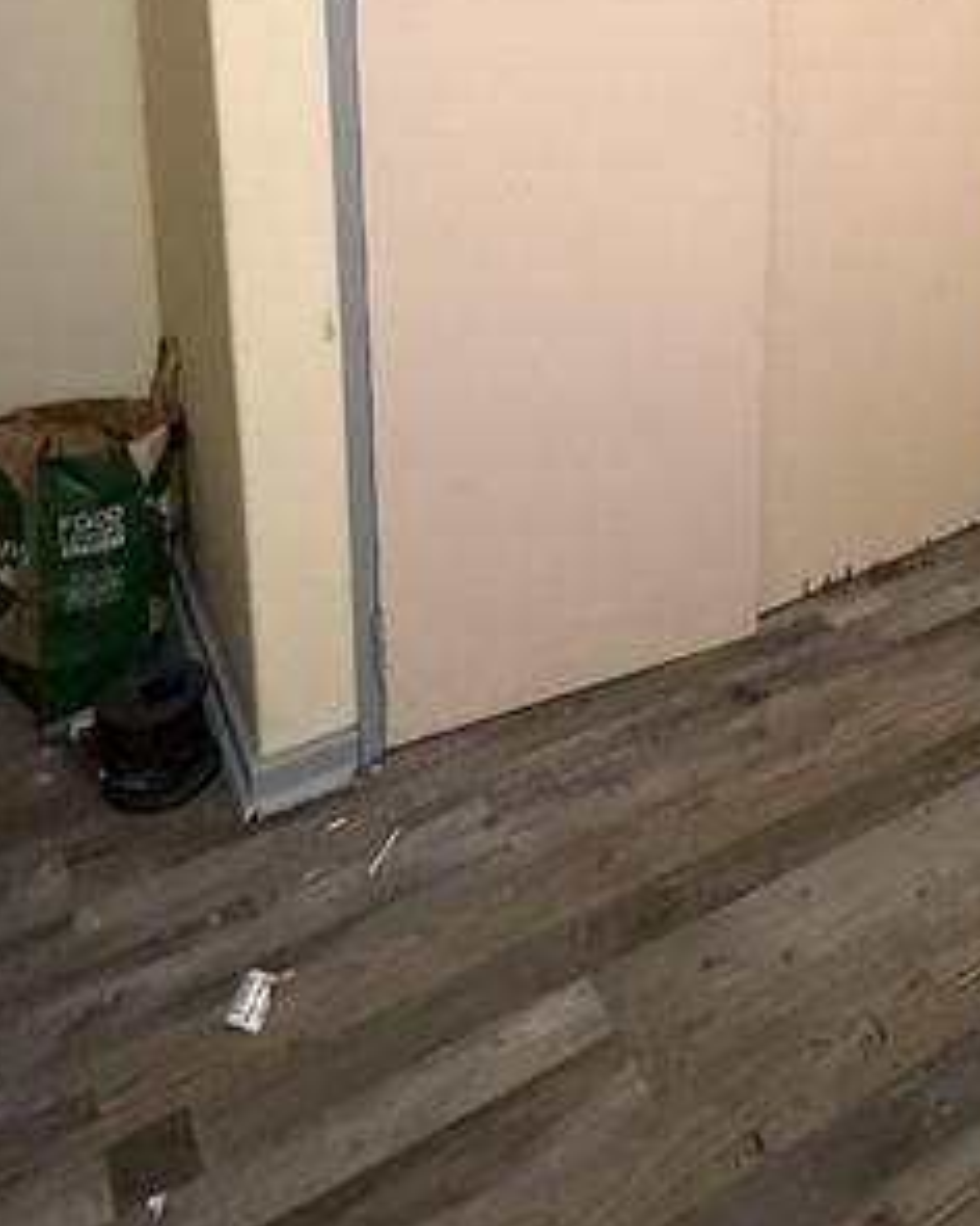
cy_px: 37
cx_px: 747
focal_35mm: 37
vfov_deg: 43.1
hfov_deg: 39.0
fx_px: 1341
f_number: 2.2
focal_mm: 2.22
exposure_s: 1/50
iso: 1000
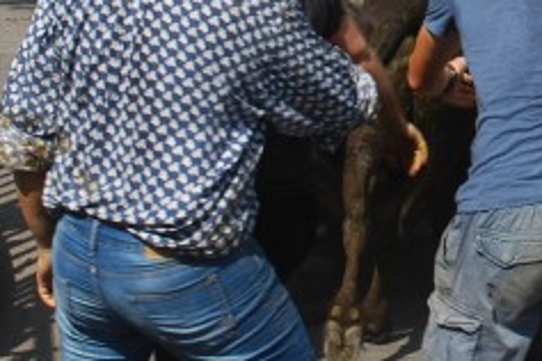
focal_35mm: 132
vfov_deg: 10.1
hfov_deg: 15.0
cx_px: 633
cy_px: -175
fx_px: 1987
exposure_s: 1/200
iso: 100
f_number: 8
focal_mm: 26
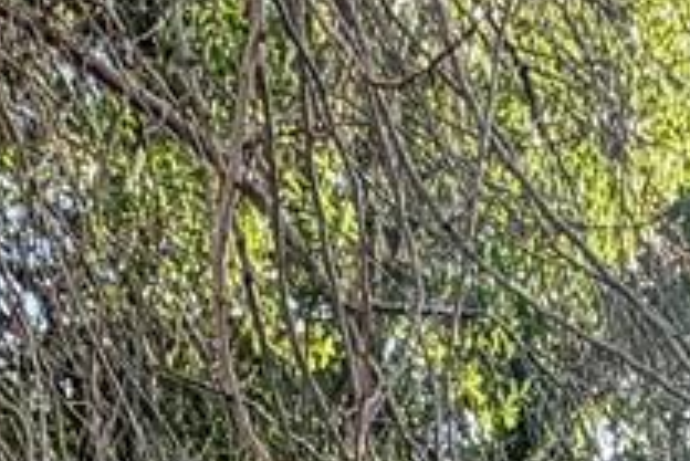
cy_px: 1745
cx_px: 637
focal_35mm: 112
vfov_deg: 8.2
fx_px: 2148
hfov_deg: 17.9
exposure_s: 1/121
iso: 64
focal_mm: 2.22
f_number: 2.2
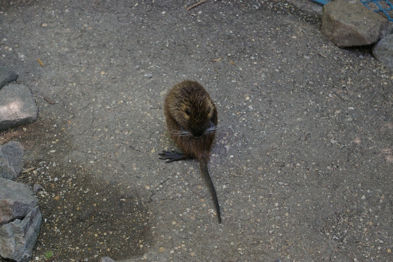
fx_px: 901
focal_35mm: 82
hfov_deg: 24.6
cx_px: 196
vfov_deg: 16.6
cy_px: 131
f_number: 5.6
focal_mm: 55
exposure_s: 1/125
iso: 800
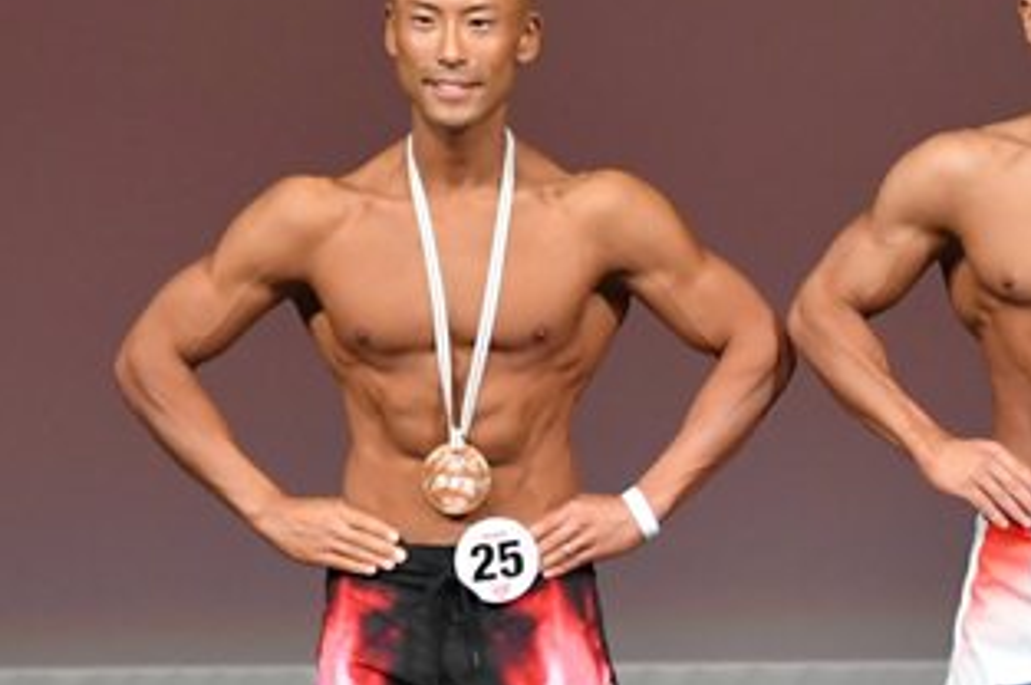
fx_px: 24432
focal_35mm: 854
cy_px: 501
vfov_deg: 1.6
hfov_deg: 2.4
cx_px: 1108
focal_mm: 230
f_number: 5.6
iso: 4000
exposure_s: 1/400
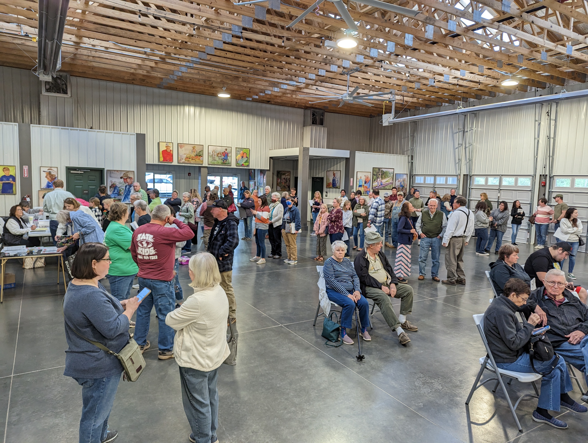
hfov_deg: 71.5
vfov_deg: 56.9
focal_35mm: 24
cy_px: 222
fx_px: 408
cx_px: 294
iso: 181
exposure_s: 1/66.2
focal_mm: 6.81
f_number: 1.85
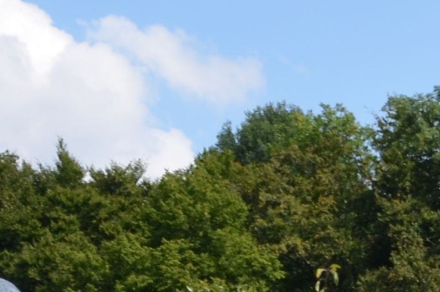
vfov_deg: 5.9
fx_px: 2733
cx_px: 501
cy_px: 609
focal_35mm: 224
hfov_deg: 9.1
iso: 100
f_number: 8
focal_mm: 24
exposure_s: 1/200
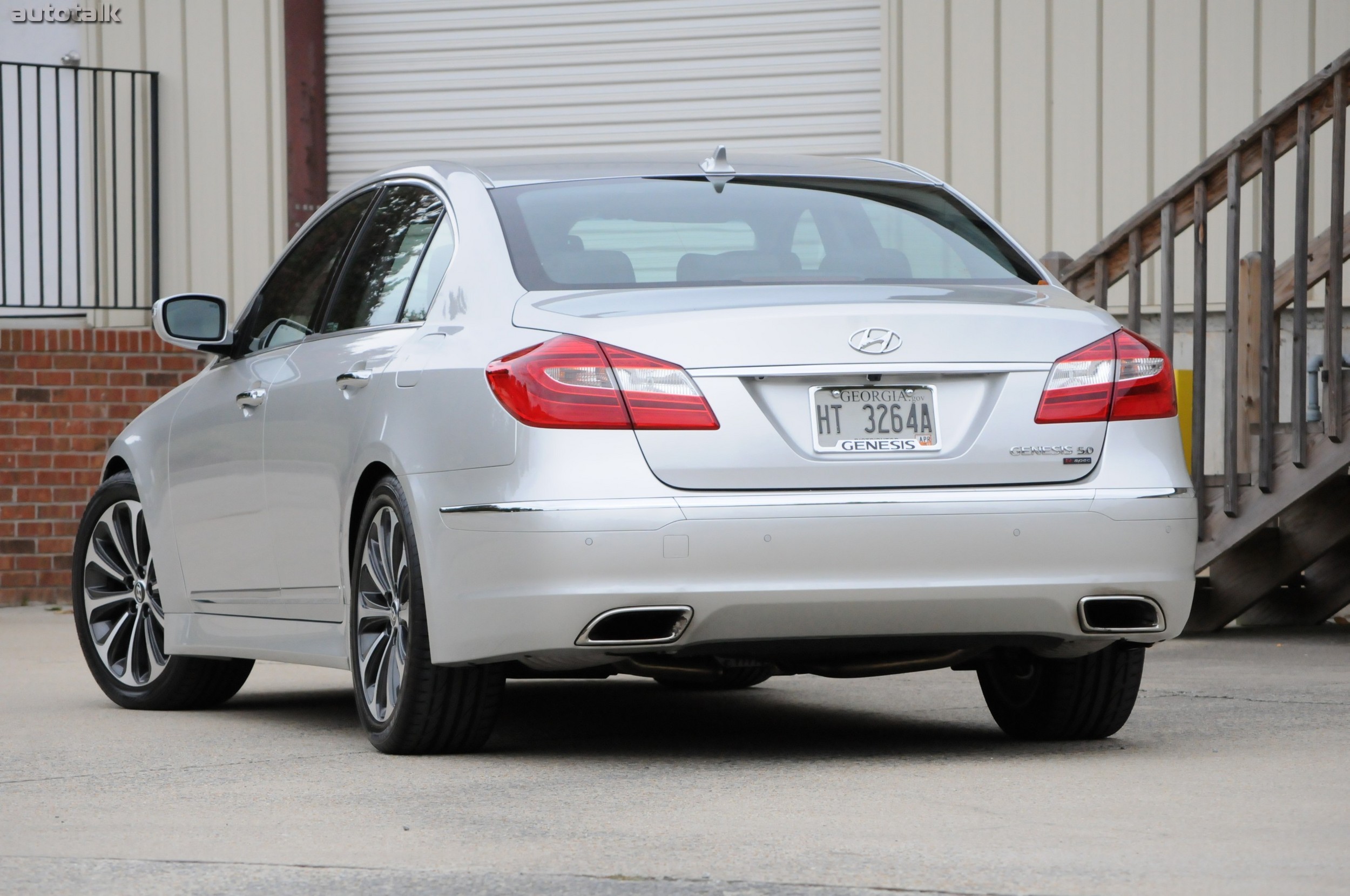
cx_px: 675
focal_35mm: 180
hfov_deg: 11.4
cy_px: 448
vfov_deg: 7.6
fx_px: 6742
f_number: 8
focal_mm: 120
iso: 2000
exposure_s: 1/1000
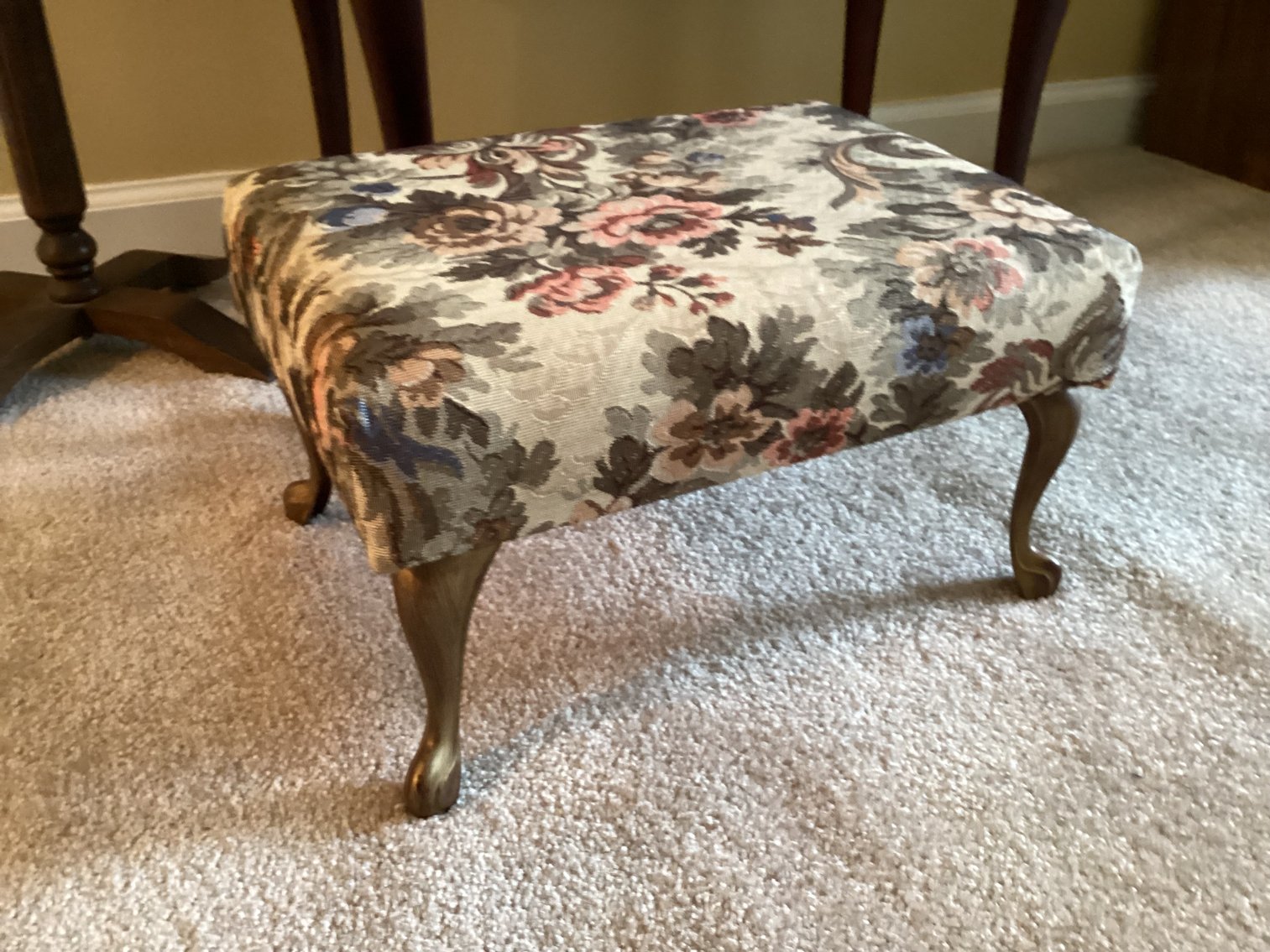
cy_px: 476
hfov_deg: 58.3
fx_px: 1137
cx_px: 635
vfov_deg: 45.4
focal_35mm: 31
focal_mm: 3.3
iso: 400
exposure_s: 1/25
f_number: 2.4
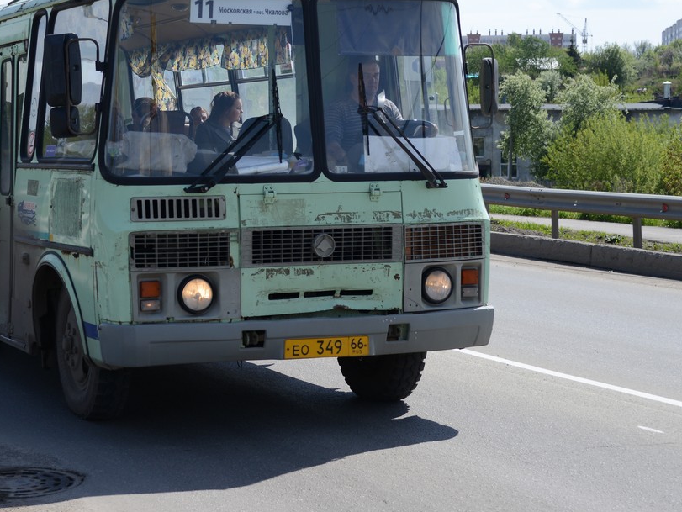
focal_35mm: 80
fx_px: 1577
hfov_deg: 24.1
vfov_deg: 18.4
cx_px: 154
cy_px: 157
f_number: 4.5
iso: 200
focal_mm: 45
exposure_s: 1/1600
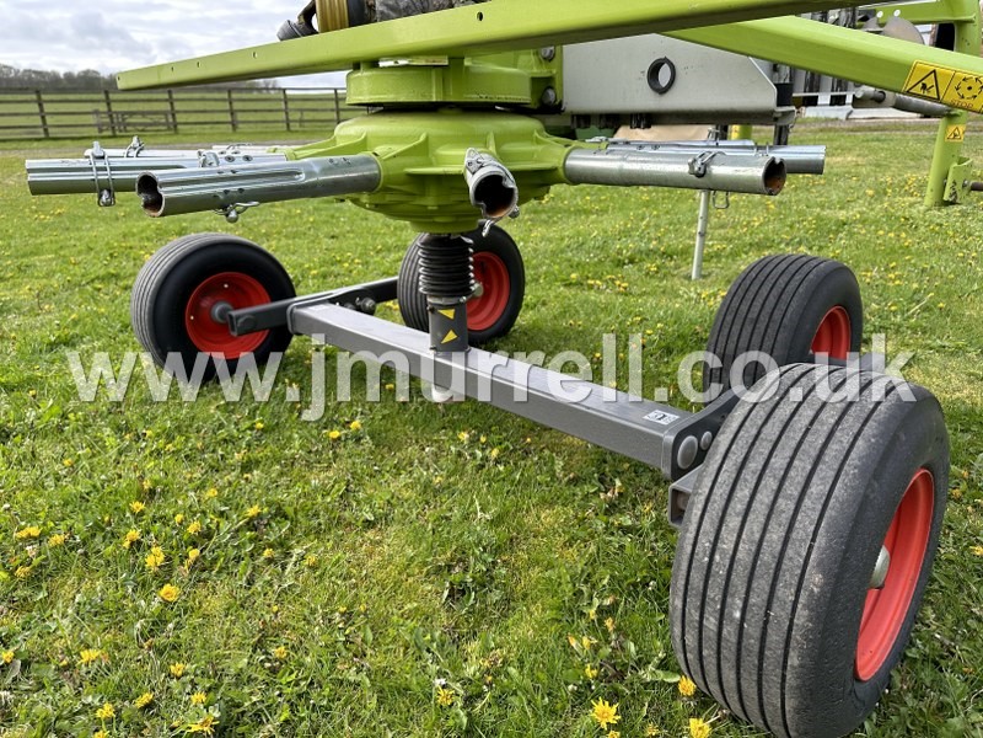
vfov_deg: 56.8
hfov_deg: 71.6
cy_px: 369
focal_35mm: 24
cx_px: 492
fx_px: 682
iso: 80
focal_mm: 6.86
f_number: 1.78
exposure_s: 1/709
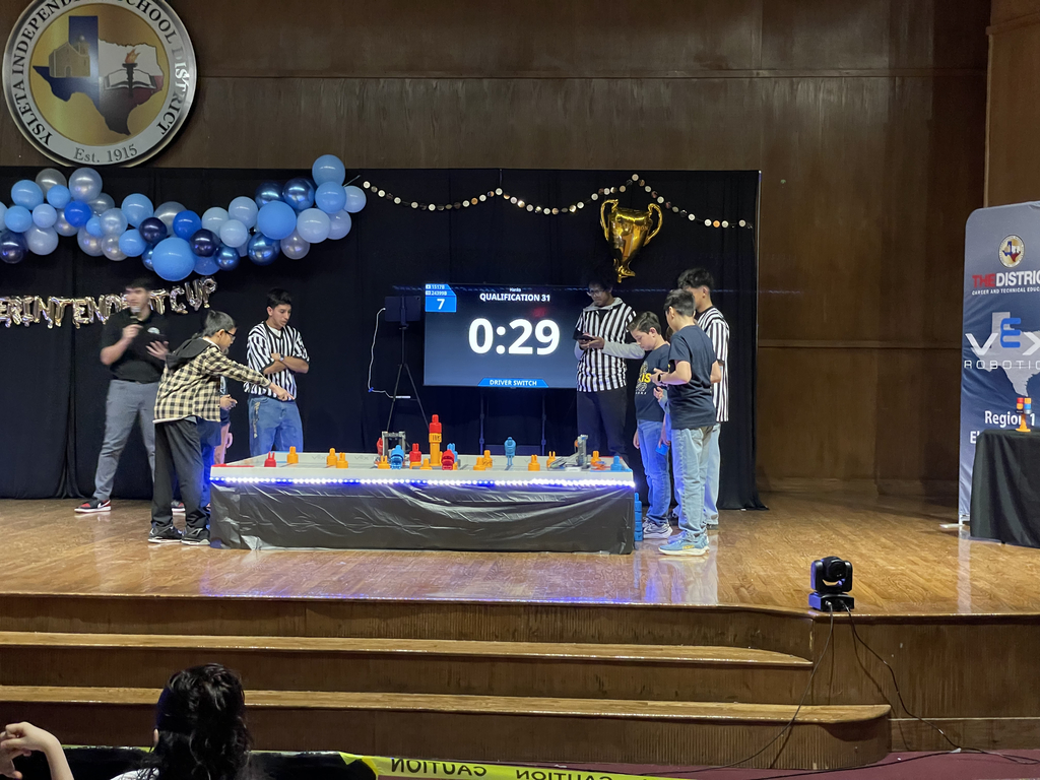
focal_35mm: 52
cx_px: 520
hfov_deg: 36.8
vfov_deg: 28.0
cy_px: 390
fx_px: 1562
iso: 1000
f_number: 2
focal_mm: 6
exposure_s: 1/30
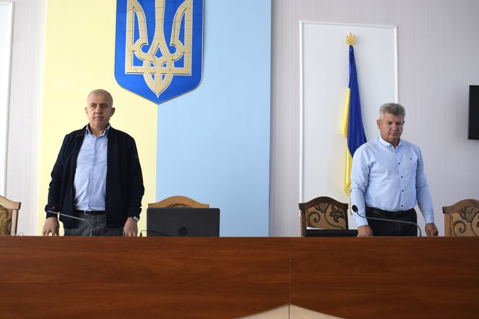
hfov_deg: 51.9
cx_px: 236
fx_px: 492
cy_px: 158
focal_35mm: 37
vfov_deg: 35.9
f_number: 6.3
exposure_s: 1/160
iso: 400
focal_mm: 24
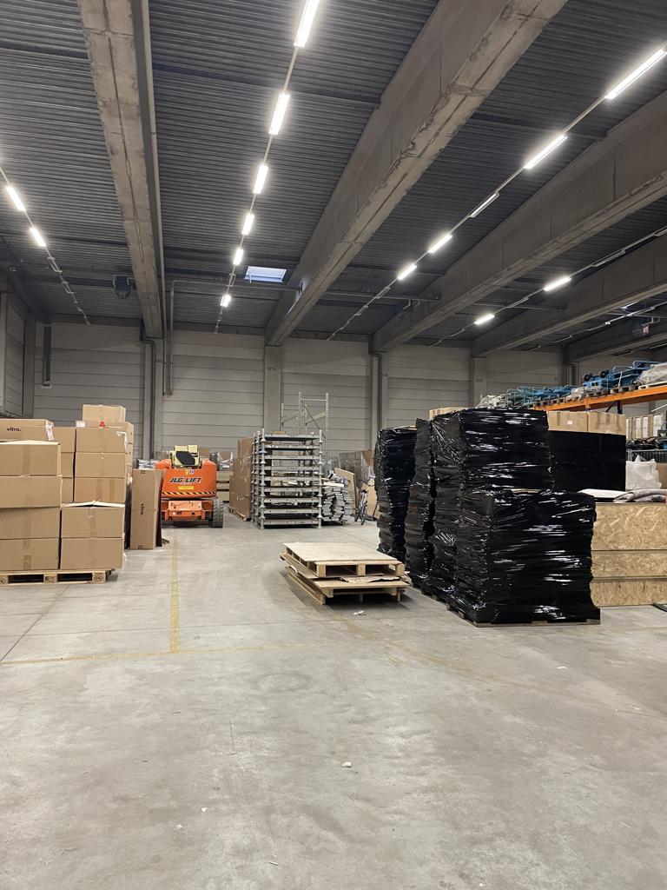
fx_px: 668
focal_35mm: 26
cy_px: 445
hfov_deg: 53.1
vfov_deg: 67.3
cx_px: 334
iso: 400
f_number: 1.6
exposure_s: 1/33
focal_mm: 4.2
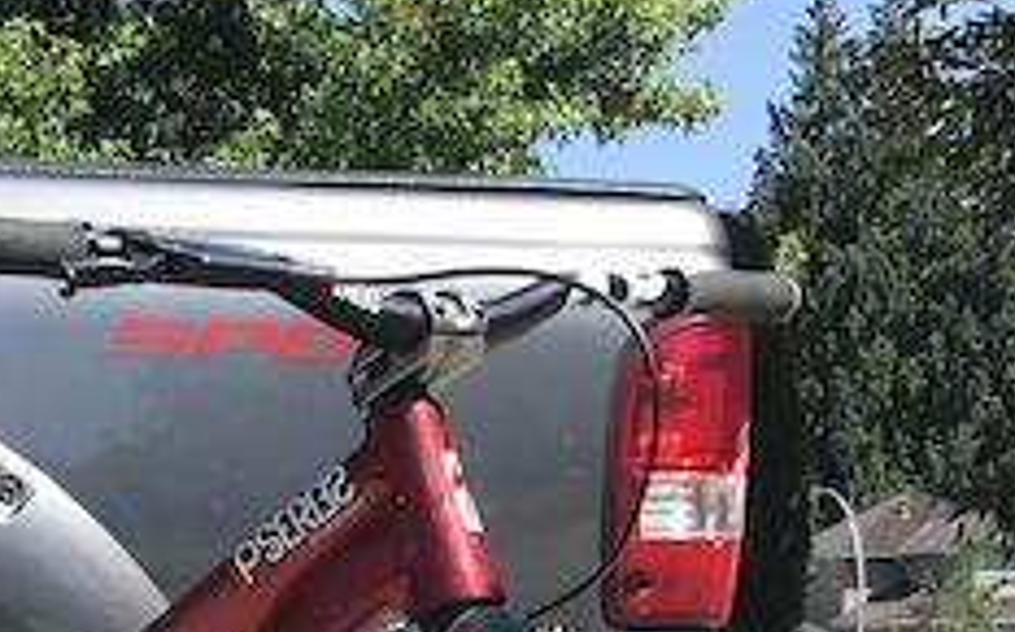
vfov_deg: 12.2
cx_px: 209
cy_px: 963
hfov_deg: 20.2
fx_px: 2818
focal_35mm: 102
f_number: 1.8
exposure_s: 1/1520
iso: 20
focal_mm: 3.99
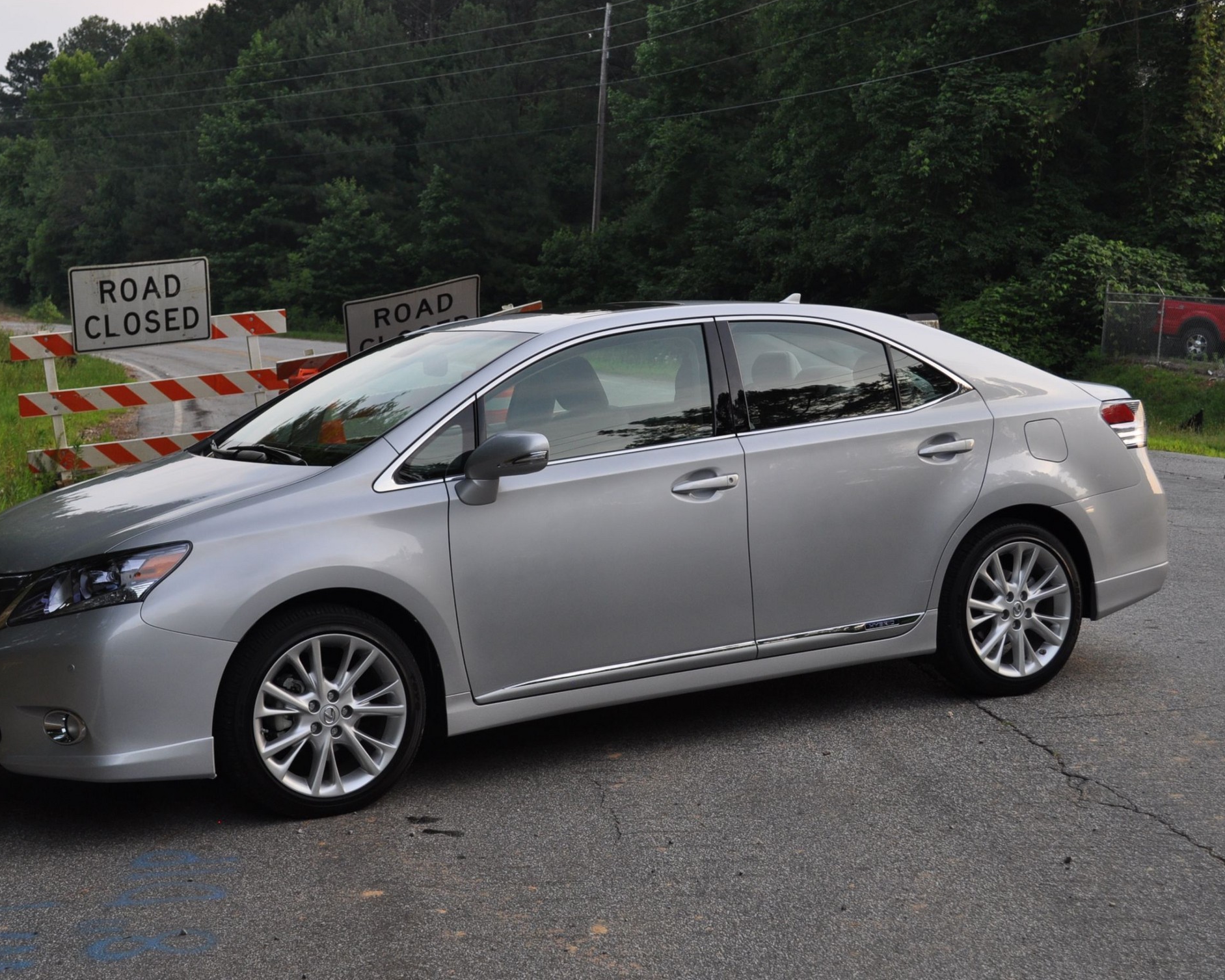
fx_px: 2031
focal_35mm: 56
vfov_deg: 27.1
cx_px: 550
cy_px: 469
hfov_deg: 33.5
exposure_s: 1/125
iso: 320
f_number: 5.6
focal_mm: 30
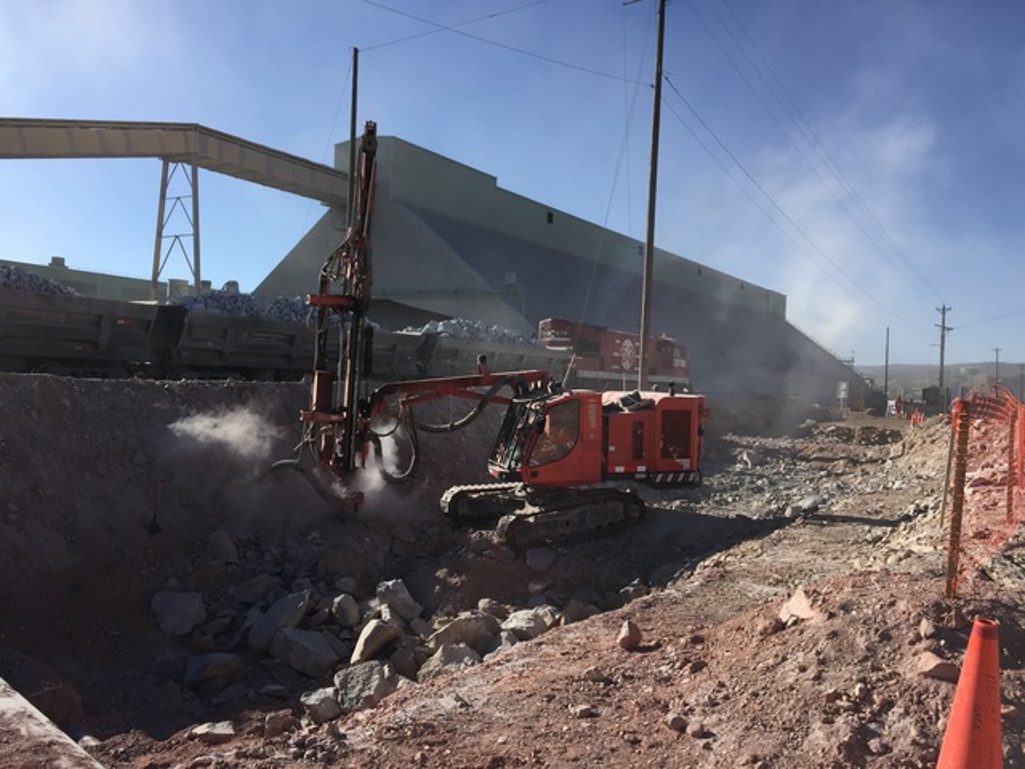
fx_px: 859
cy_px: 384
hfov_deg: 61.7
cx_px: 512
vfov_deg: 48.2
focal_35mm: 29
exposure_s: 1/2198
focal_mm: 4.15
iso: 32
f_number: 2.2
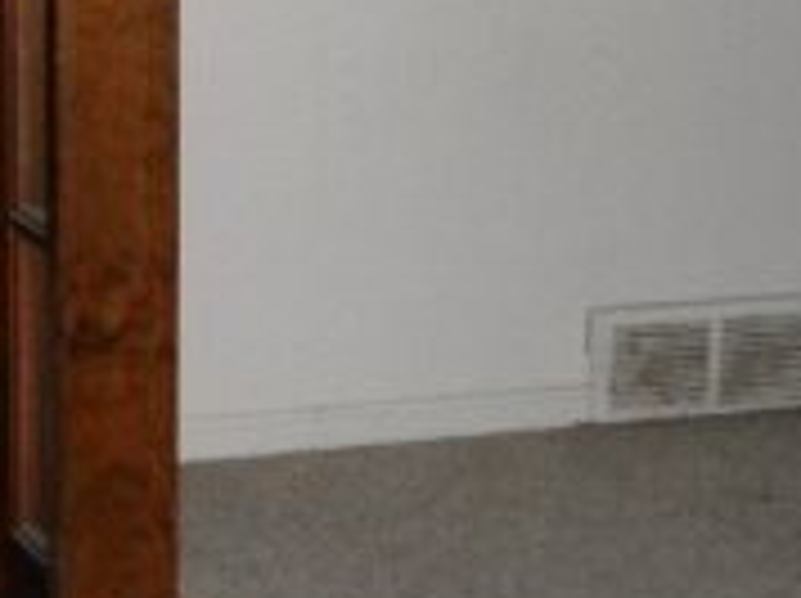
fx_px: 2912
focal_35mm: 126
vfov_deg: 11.7
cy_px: 85
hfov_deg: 14.6
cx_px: -392
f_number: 3.3
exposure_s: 1/30
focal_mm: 5.7
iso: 320
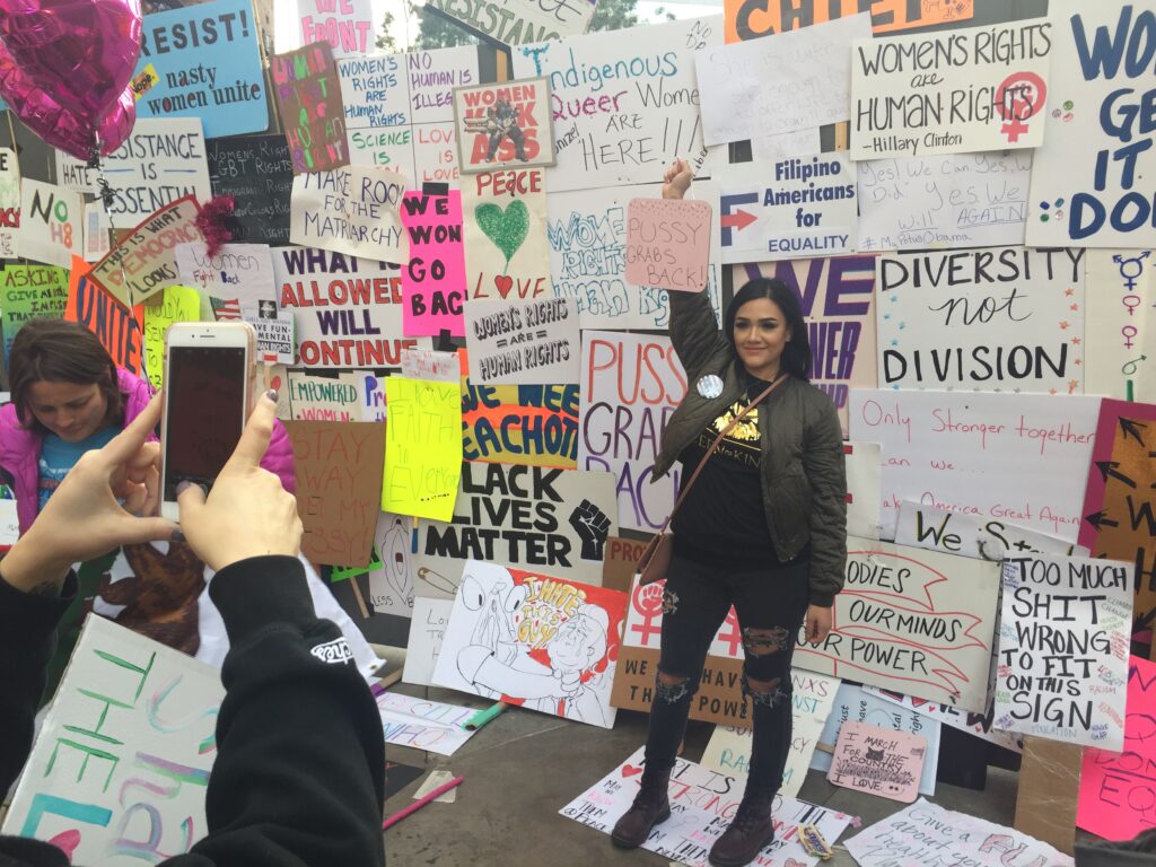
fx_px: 968
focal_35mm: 29
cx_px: 578
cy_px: 434
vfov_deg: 48.2
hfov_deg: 61.7
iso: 32
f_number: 2.2
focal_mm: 4.15
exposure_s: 1/60
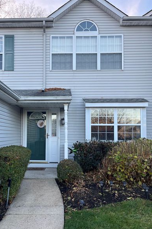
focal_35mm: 31
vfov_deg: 60.2
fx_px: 196
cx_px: 58
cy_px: 125
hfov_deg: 42.0
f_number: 1.6
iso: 40
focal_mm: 5.1
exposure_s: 1/254
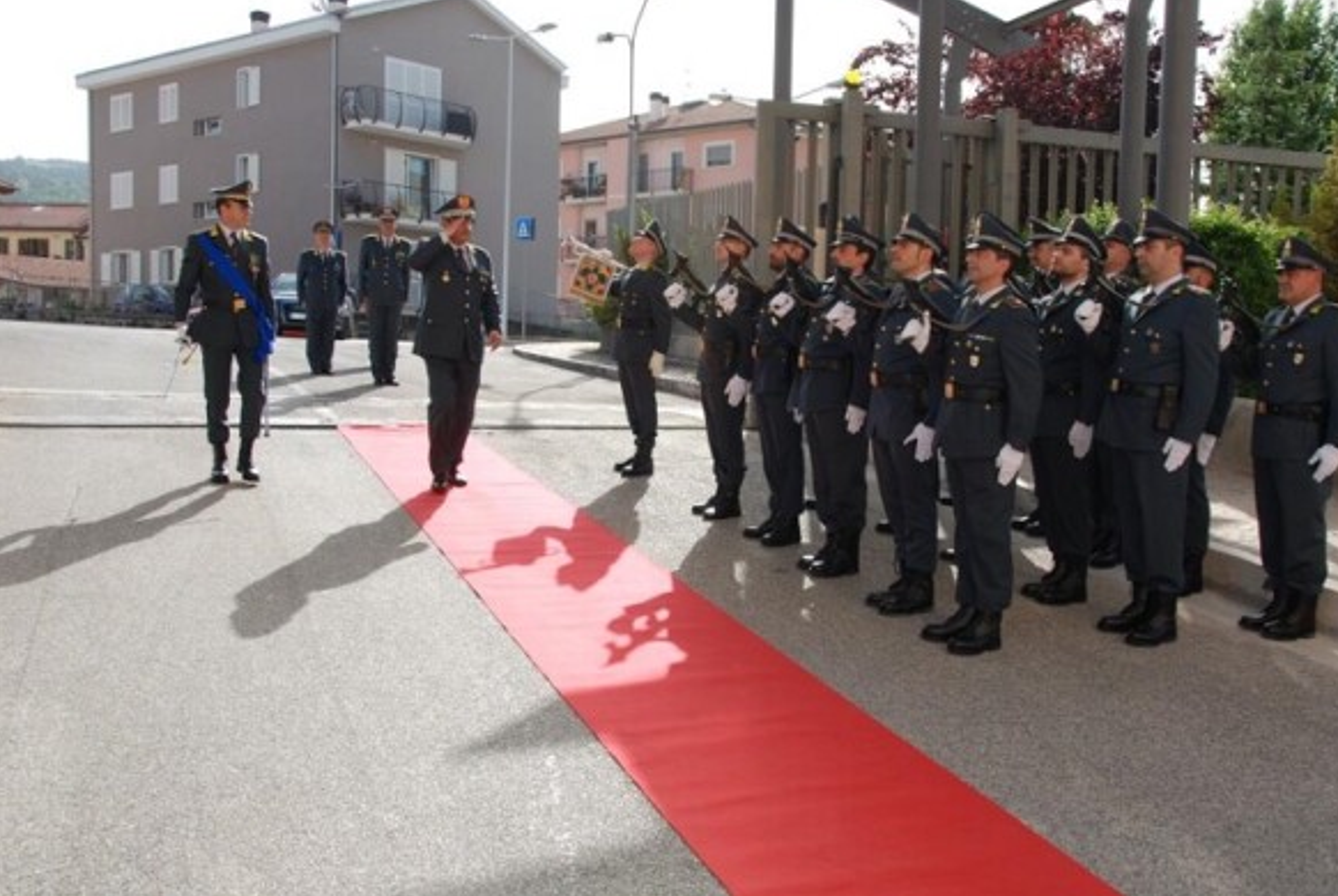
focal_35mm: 34
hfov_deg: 55.7
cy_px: 437
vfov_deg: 39.0
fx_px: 1266
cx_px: 680
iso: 200
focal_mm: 22
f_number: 8
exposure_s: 1/200
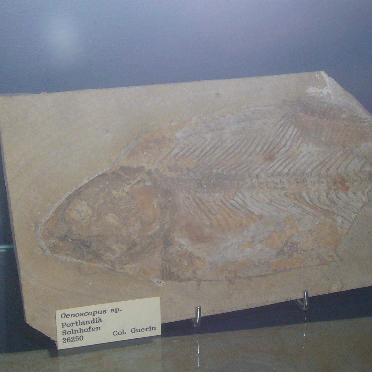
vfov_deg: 21.7
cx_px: 224
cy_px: 184
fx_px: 973
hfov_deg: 21.6
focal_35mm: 80
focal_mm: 8.1
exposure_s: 1/30
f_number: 3.6
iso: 100
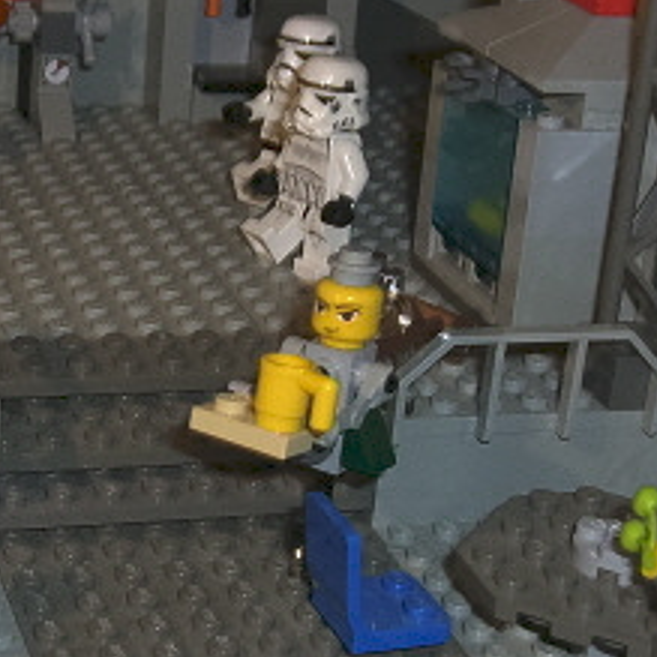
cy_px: 399
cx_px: 48
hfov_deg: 18.5
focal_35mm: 92
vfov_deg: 18.9
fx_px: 1976
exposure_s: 1/30
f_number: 4
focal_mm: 7.9
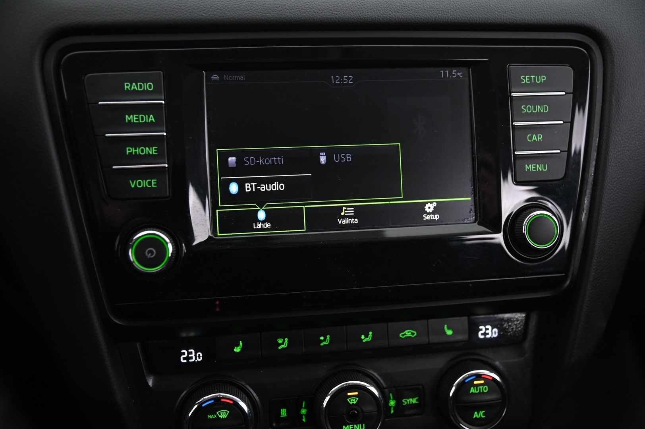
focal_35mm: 46
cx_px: 322
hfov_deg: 42.8
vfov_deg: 29.2
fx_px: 823
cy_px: 214
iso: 2000
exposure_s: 1/15
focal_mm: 46
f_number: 4
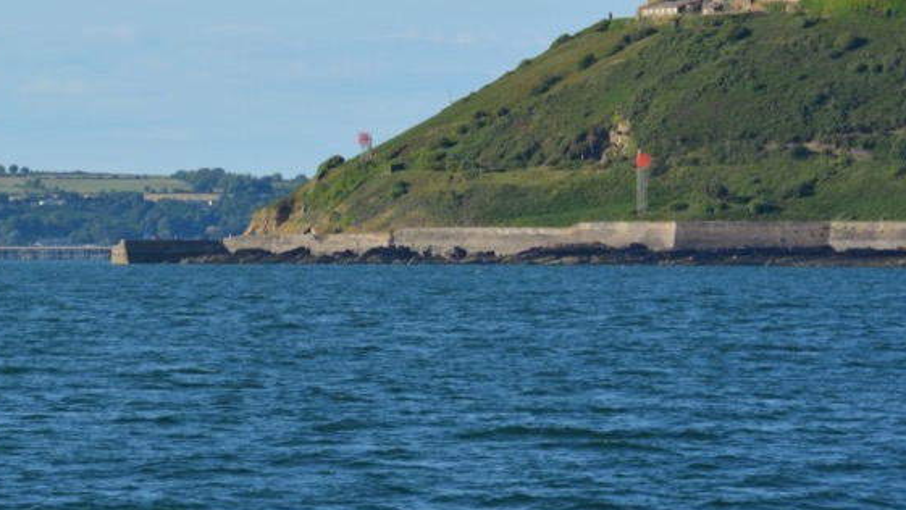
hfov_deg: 7.2
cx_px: 263
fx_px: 7232
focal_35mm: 301
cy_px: 72
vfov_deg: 4.0
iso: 125
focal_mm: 105
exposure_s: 1/250
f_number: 8
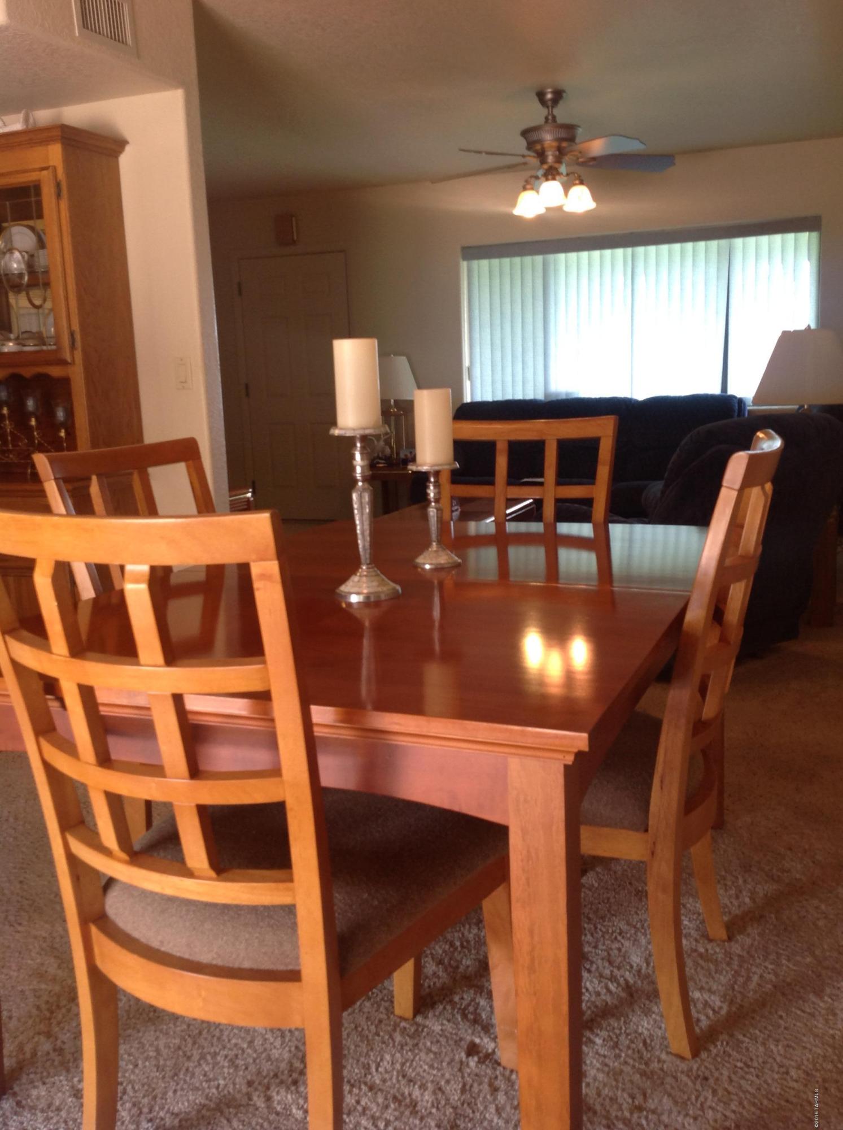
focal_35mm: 35
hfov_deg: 40.6
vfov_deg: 52.7
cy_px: 565
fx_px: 1140
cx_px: 422
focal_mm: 4.28
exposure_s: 1/15
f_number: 2.4
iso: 50
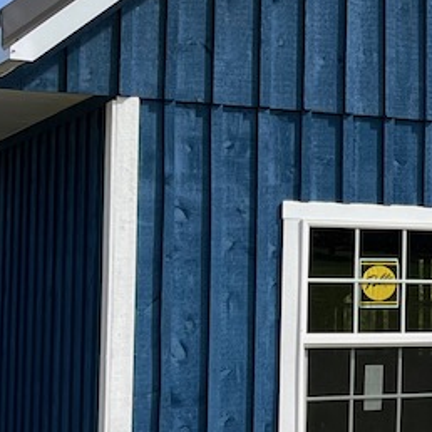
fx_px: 1610
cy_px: 221
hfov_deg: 13.2
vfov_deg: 15.3
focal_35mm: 114
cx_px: 861
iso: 50
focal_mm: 5.1
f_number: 1.6
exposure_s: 1/4149
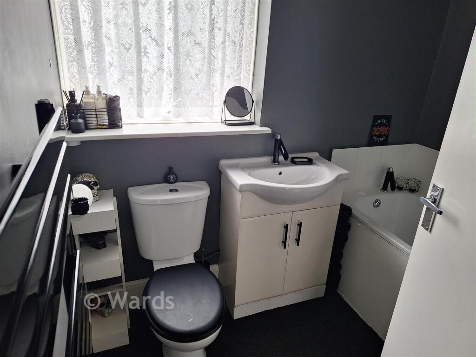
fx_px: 316
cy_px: 178
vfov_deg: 58.9
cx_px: 238
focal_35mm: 23
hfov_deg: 73.9
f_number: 1.8
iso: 100
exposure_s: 1/50
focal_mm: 5.54
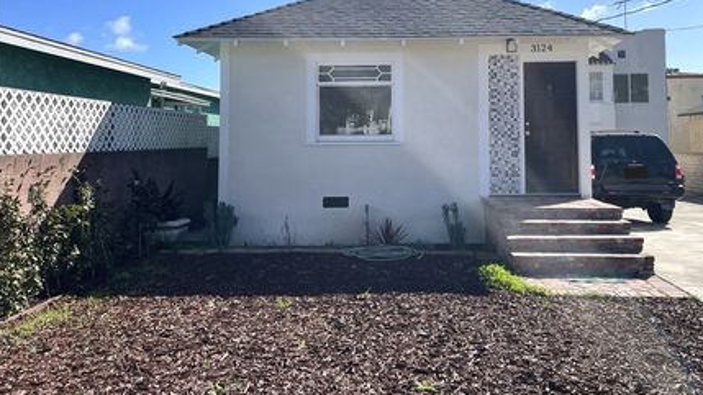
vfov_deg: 35.1
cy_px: 120
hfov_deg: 59.2
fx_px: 615
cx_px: 403
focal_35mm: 33
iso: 32
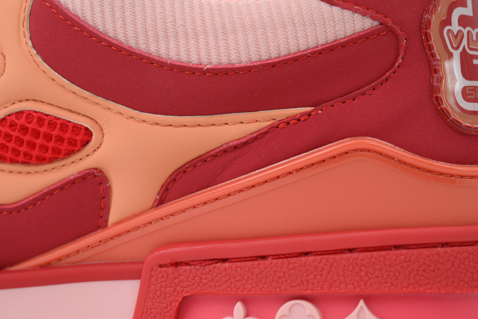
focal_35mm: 100
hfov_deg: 20.4
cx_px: 239
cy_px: 160
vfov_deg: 13.7
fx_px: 1328
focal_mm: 100
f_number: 11
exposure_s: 1/100
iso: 400
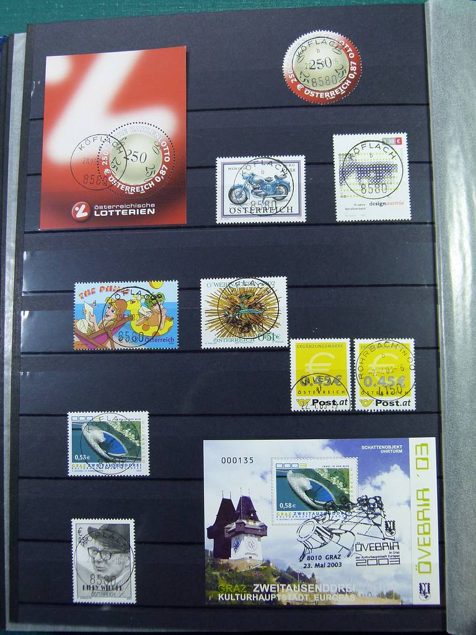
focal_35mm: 35
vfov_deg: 52.6
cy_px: 318
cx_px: 238
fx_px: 642
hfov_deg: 40.7
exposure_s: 1/60
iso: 100
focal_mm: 6.3
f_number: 3.1
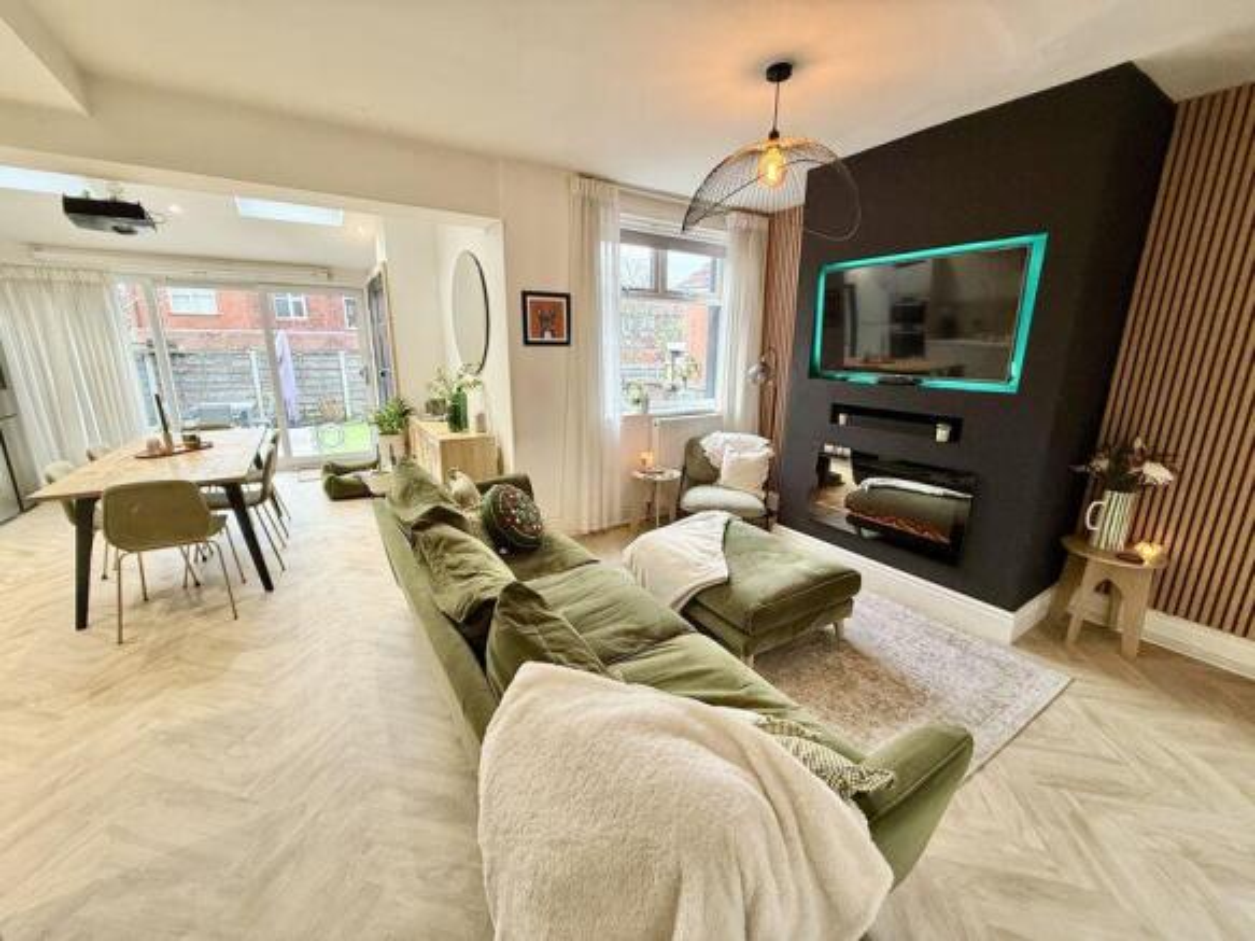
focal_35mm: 14
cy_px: 470
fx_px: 507
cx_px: 628
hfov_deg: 102.1
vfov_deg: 85.7
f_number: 2.2
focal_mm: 2.22
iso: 200
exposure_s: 1/50
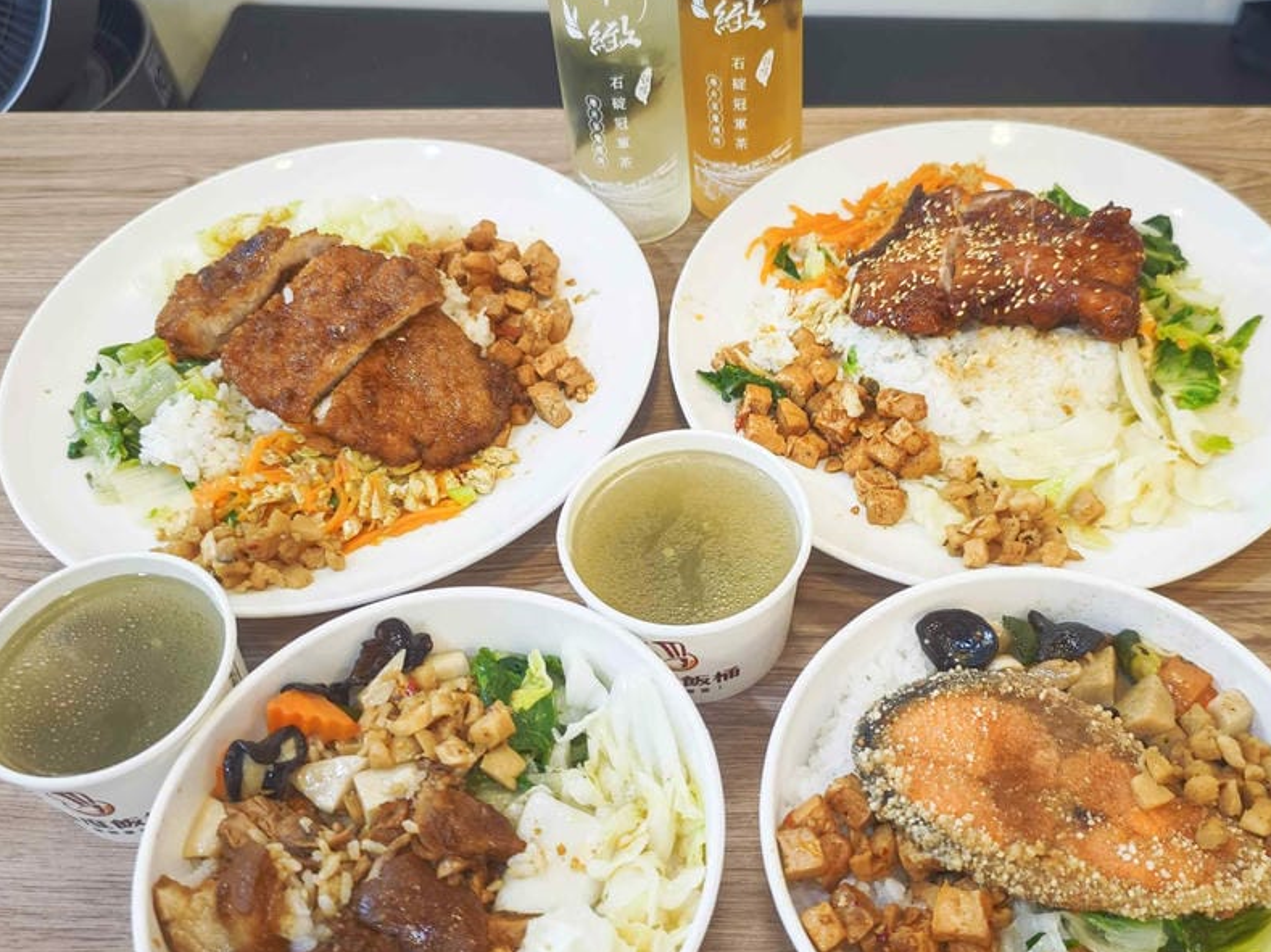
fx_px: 1285
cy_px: 446
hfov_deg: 52.4
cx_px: 731
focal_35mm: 35
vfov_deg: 40.7
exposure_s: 1/60.1
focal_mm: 8.72
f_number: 1.63
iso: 320
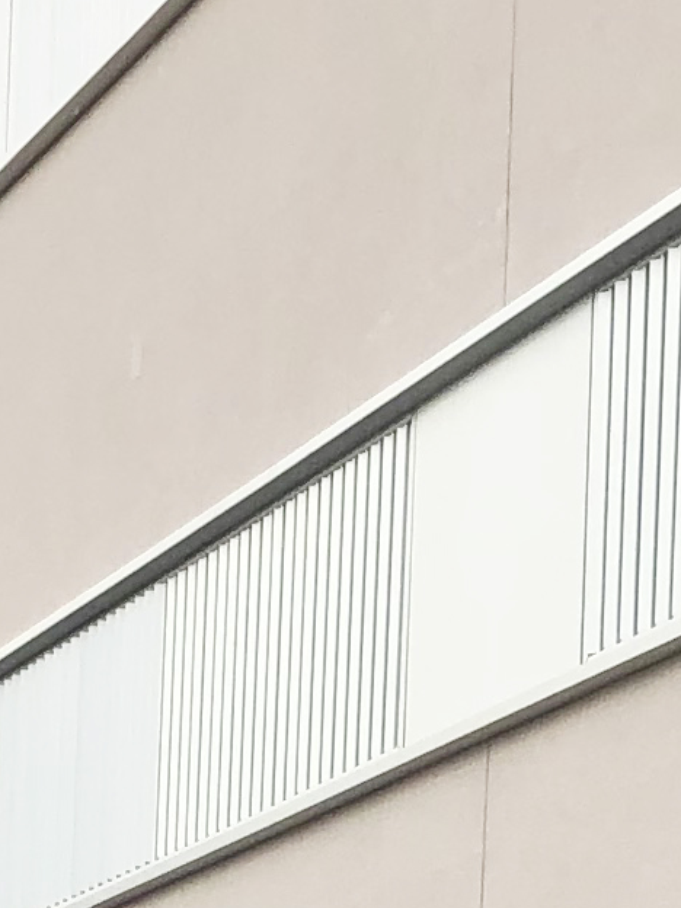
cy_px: 1604
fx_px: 4748
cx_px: 204
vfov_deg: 10.3
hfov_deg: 8.2
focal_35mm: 181
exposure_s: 1/1372
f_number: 1.8
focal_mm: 3.99
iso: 20
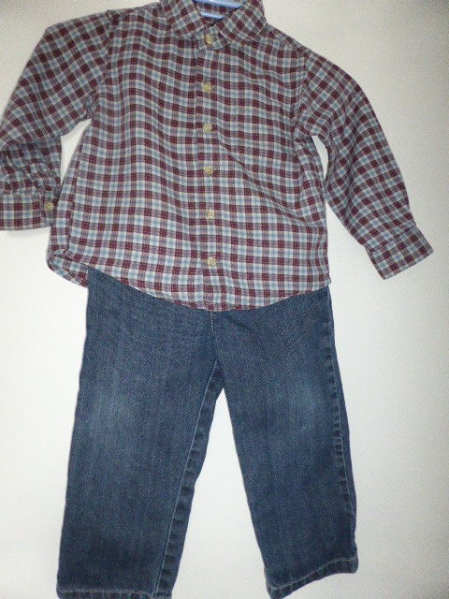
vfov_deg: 71.6
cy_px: 300
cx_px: 224
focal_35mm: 24
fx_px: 415
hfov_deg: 56.8
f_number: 3.3
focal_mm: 4.3
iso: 800
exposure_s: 1/60
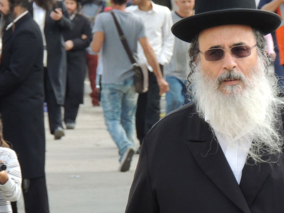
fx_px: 4914
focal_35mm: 599
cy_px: 104
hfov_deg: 3.3
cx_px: 210
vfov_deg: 2.5
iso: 400
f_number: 4.8
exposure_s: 1/400
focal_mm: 57.9
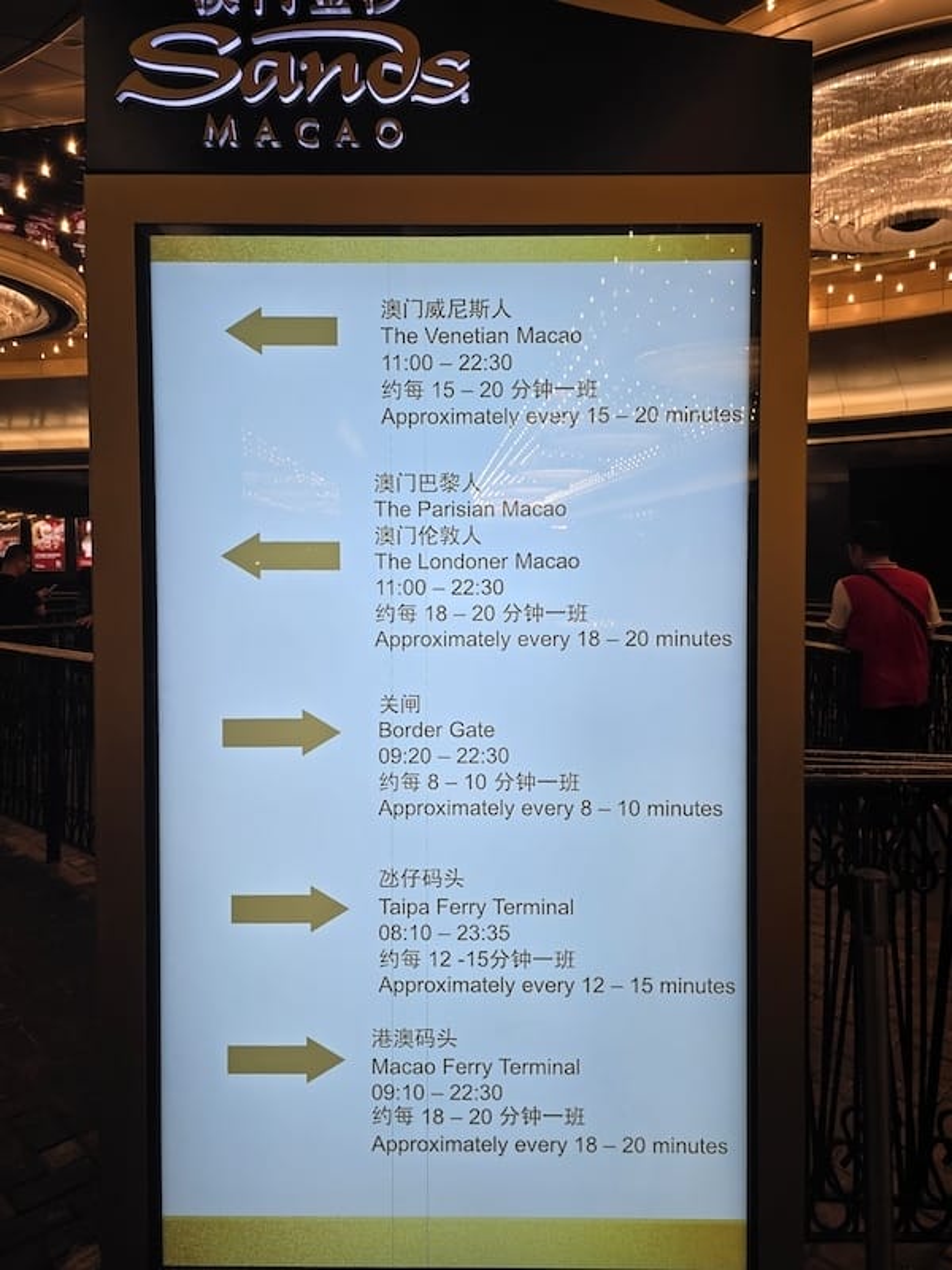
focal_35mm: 23
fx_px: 843
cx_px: 476
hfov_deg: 58.9
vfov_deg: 73.9
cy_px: 635
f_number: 1.7
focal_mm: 6.3
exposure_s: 1/60
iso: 50
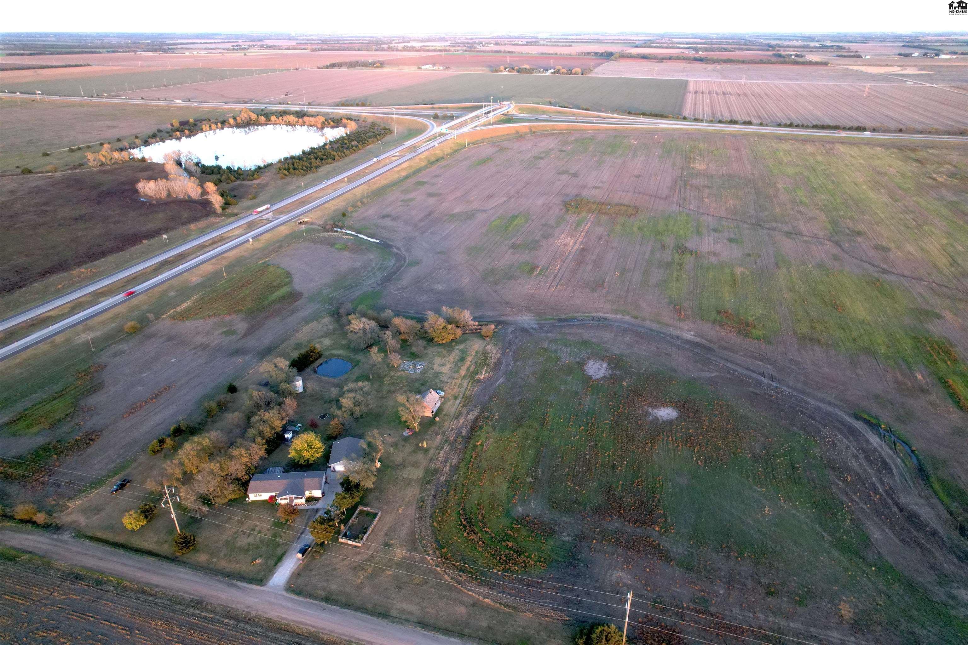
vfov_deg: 57.2
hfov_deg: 78.6
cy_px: 322
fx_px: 592
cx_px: 484
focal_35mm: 22
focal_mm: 8.38
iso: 420
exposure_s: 1/10
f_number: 2.8
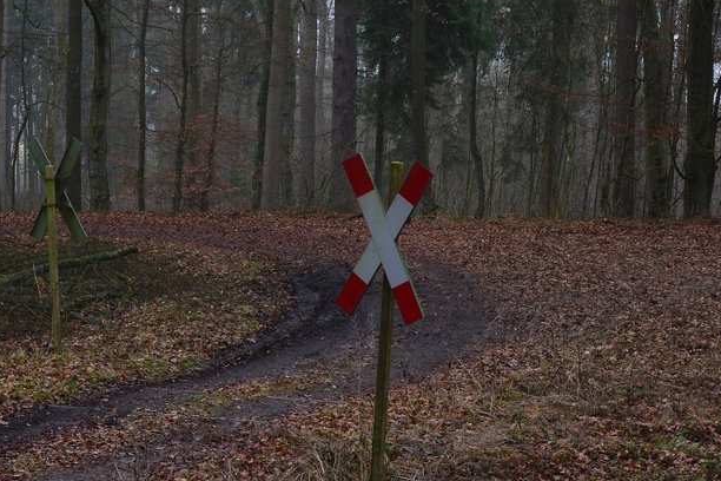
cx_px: 287
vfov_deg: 13.7
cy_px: 179
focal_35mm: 100
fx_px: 2003
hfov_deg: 20.4
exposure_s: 1/6
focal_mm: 34
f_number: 14
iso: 100
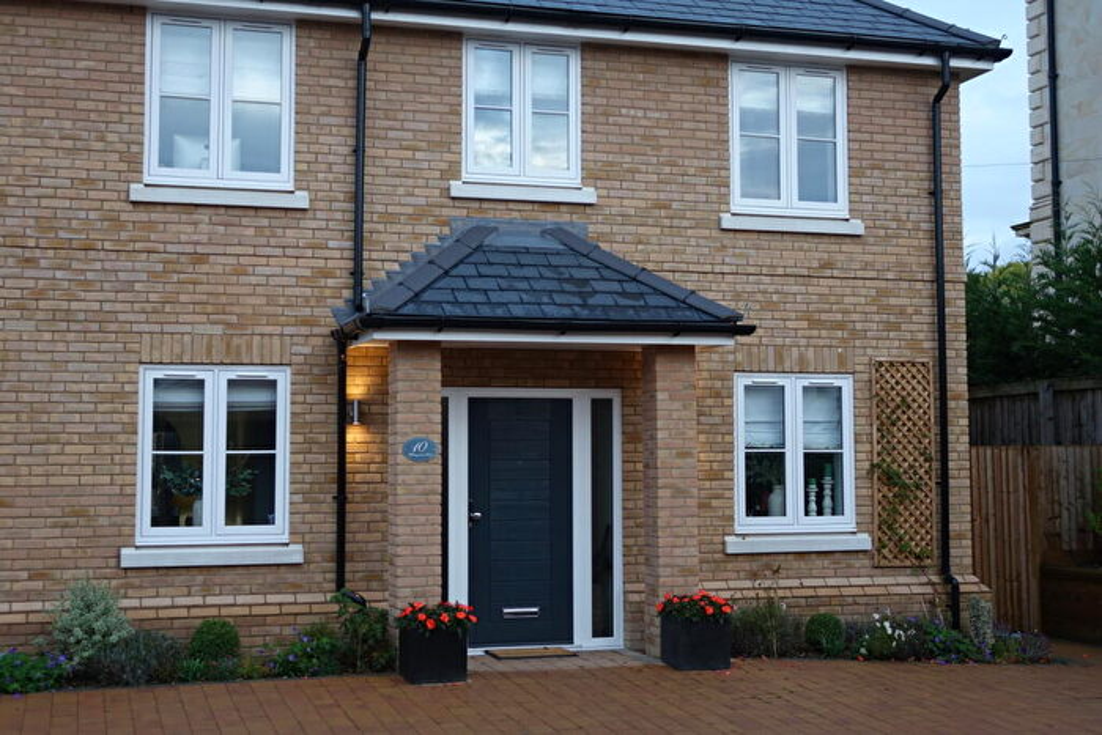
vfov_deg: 27.0
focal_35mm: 50
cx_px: 551
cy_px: 368
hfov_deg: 39.6
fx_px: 1531
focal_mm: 18.21
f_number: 2.8
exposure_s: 1/80
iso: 125
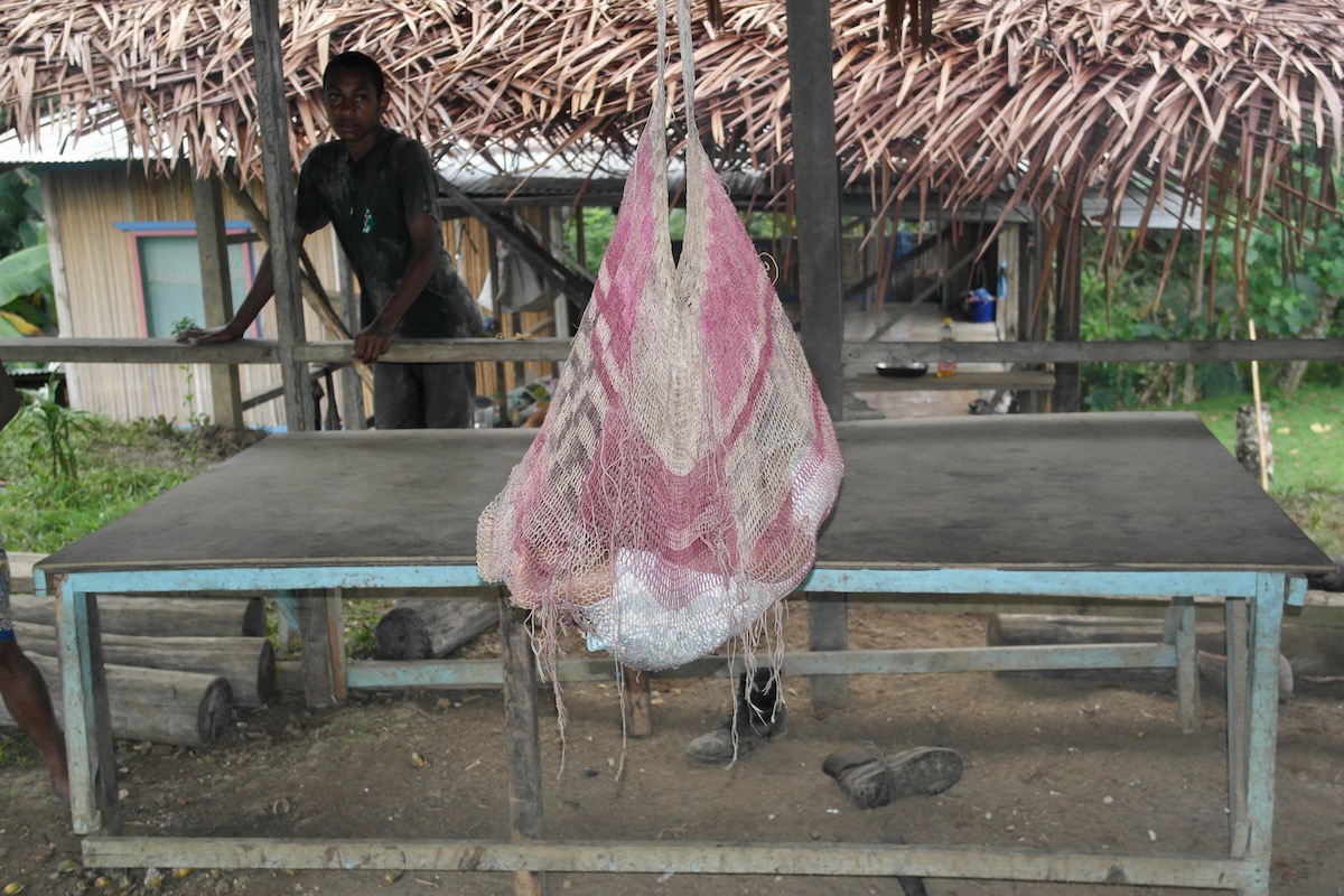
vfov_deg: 36.9
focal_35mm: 36
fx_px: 1344
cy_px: 448
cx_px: 672
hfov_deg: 53.1
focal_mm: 24
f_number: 4
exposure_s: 1/50
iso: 400
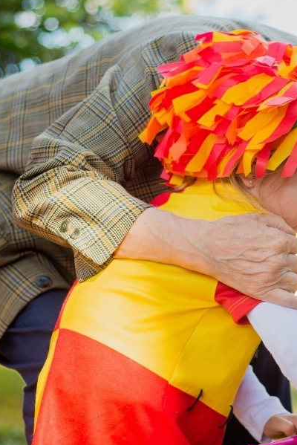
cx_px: 242
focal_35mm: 135
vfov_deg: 15.2
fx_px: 1669
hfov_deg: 10.1
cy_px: 181
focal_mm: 50
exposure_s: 1/320
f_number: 2.8
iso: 100
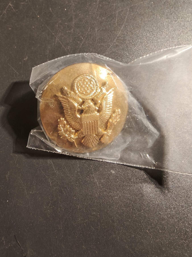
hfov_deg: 58.9
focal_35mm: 23
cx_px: 96
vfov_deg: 73.9
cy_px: 128
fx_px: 170
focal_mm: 2.32
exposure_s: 1/52.8
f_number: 2
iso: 160
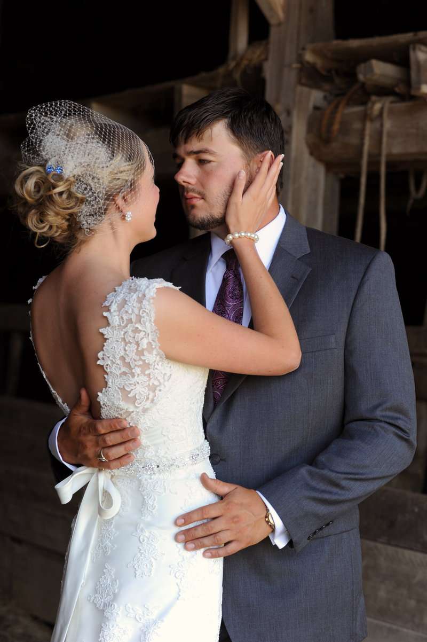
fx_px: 1247
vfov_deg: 28.9
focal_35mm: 70
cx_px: 214
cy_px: 321
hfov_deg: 19.4
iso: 400
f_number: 4.5
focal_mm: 70
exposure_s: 1/250
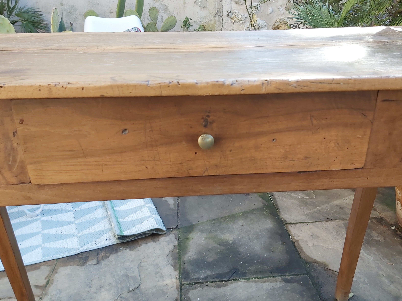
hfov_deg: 56.7
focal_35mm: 32
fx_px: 372
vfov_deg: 44.1
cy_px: 169
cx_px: 223
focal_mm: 3.92
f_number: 1.7
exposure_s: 1/266
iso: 64
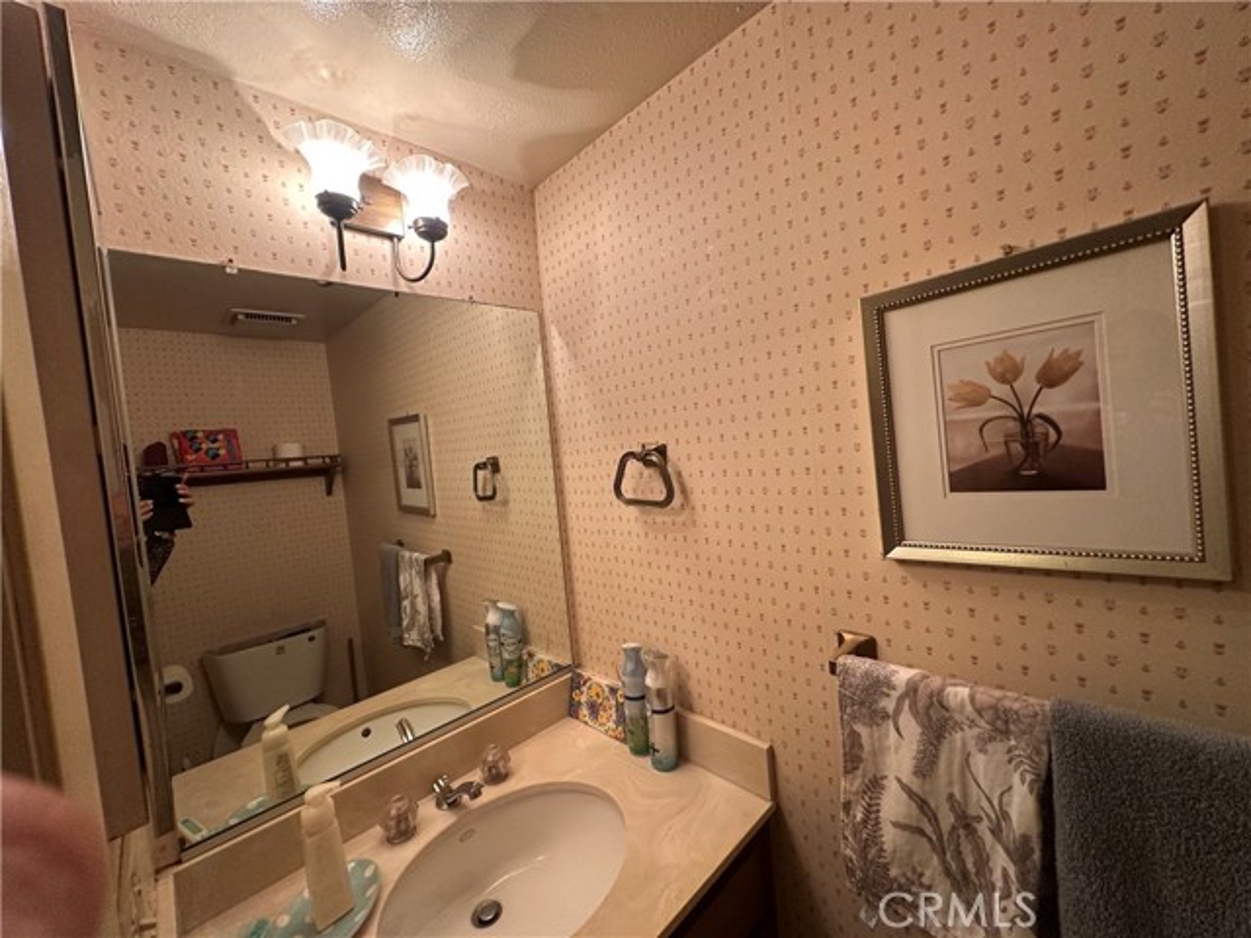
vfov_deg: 85.7
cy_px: 469
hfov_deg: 102.1
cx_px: 626
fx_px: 506
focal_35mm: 14
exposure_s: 1/60
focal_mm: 2.22
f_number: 2.2
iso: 200
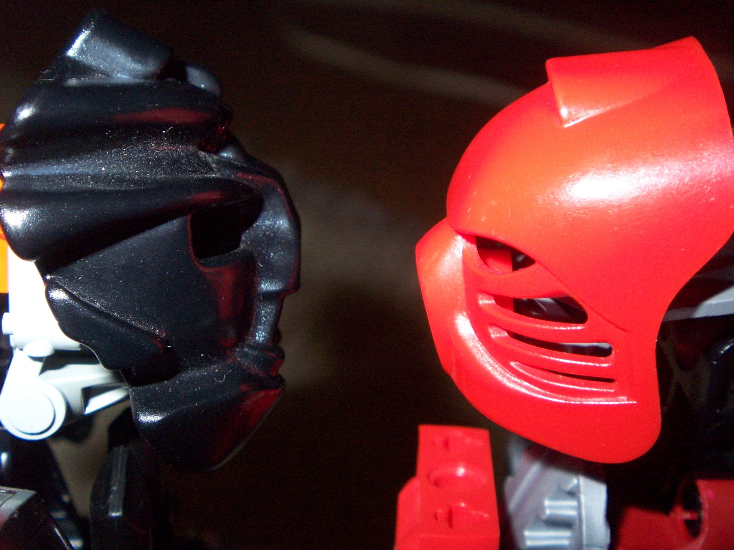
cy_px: 273
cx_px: 366
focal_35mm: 62
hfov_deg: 31.2
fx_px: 1315
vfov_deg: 23.6
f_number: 4.1
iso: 200
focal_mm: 9.9
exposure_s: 1/80
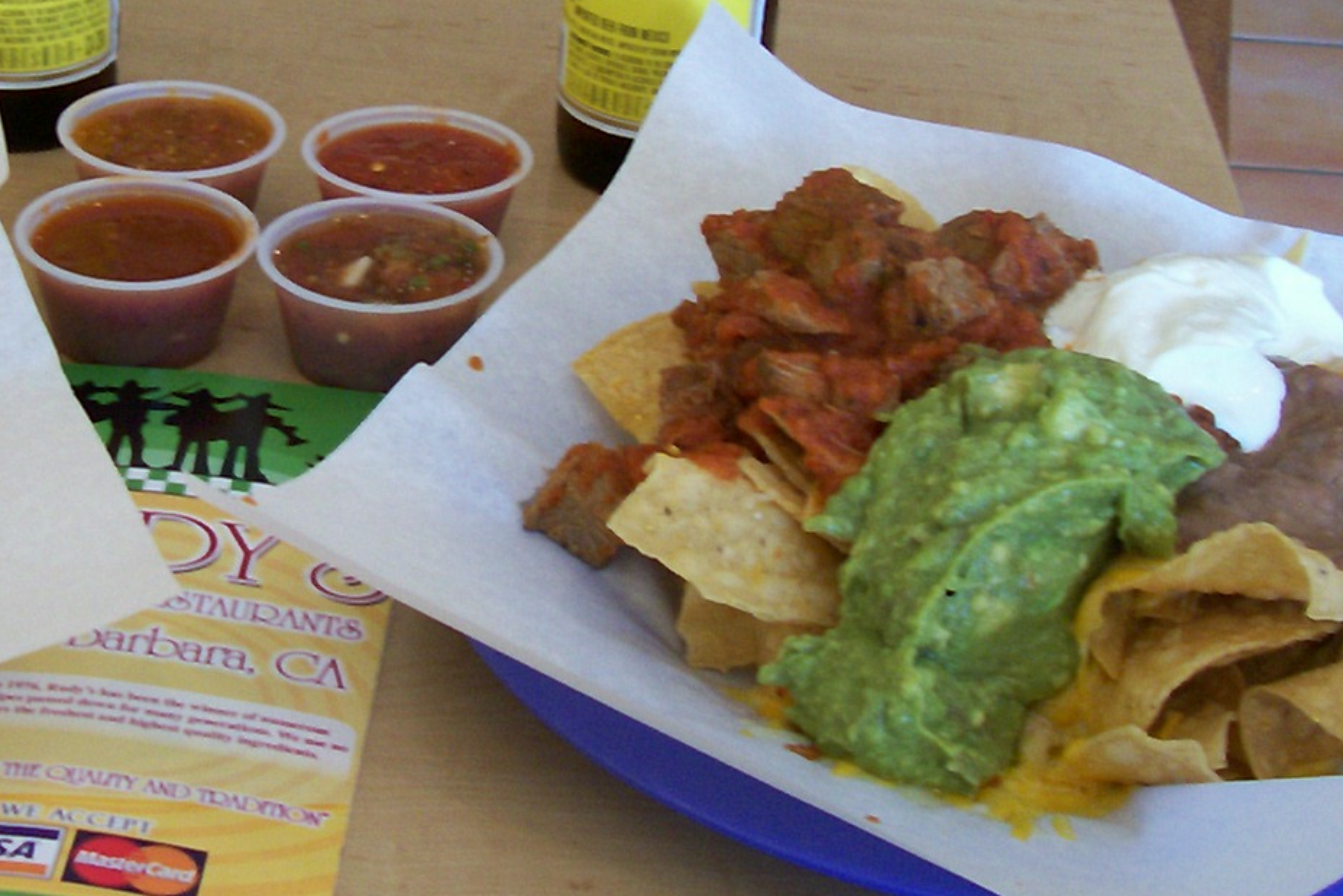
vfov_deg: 17.4
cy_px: 178
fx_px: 2910
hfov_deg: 25.8
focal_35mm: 78
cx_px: 382
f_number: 2.7
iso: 80
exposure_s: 1/34.7
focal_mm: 5.6
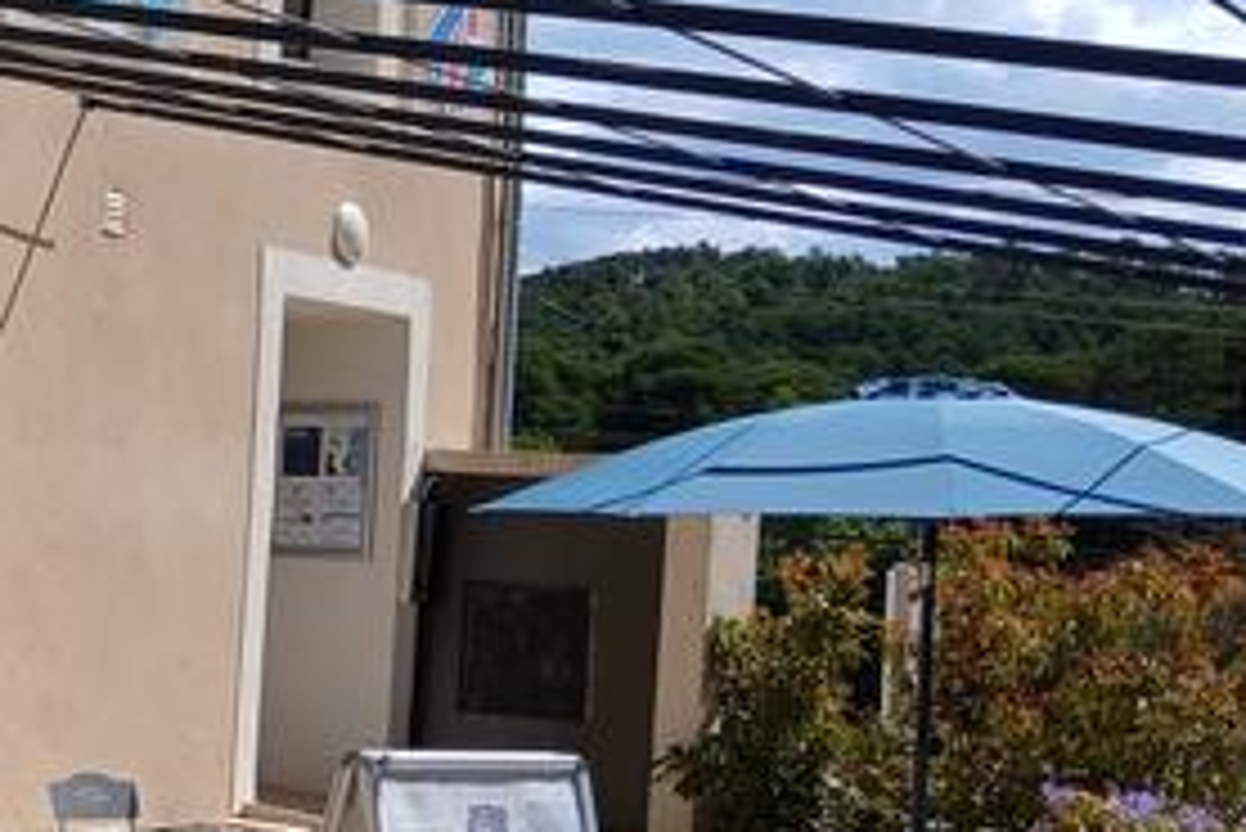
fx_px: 2701
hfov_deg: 22.4
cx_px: -504
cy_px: 526
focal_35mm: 78
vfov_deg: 17.5
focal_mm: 3.98
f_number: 1.8
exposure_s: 1/791
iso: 20
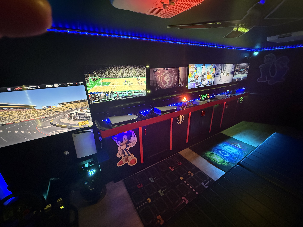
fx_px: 123
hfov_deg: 102.1
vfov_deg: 85.7
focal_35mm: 14
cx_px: 152
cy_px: 114
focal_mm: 2.22
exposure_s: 1/51
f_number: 2.2
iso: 1600
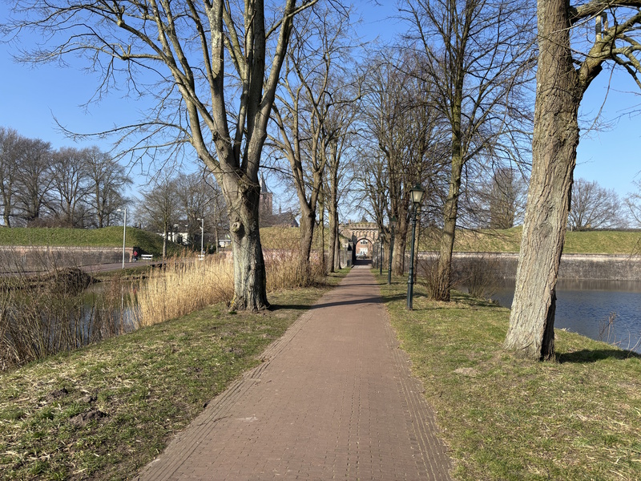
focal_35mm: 26
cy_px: 240
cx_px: 320
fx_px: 481
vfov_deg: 53.1
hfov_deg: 67.3
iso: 50
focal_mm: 5.96
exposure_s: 1/2193
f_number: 1.6
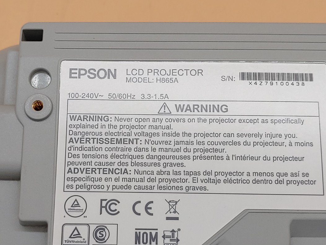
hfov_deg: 30.6
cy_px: 163
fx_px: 594
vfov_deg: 23.2
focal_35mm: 63
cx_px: 134
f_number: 1.8
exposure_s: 1/137
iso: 50
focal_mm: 4.36
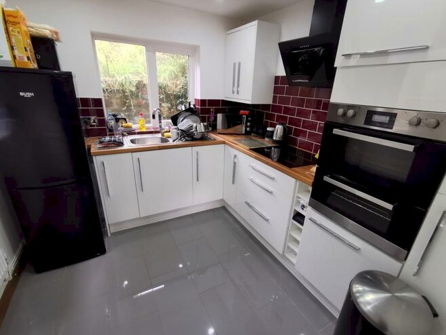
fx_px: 219
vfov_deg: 74.7
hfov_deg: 91.0
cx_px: 227
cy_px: 173
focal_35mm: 17
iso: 320
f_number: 2.2
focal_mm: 2.35
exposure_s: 1/25
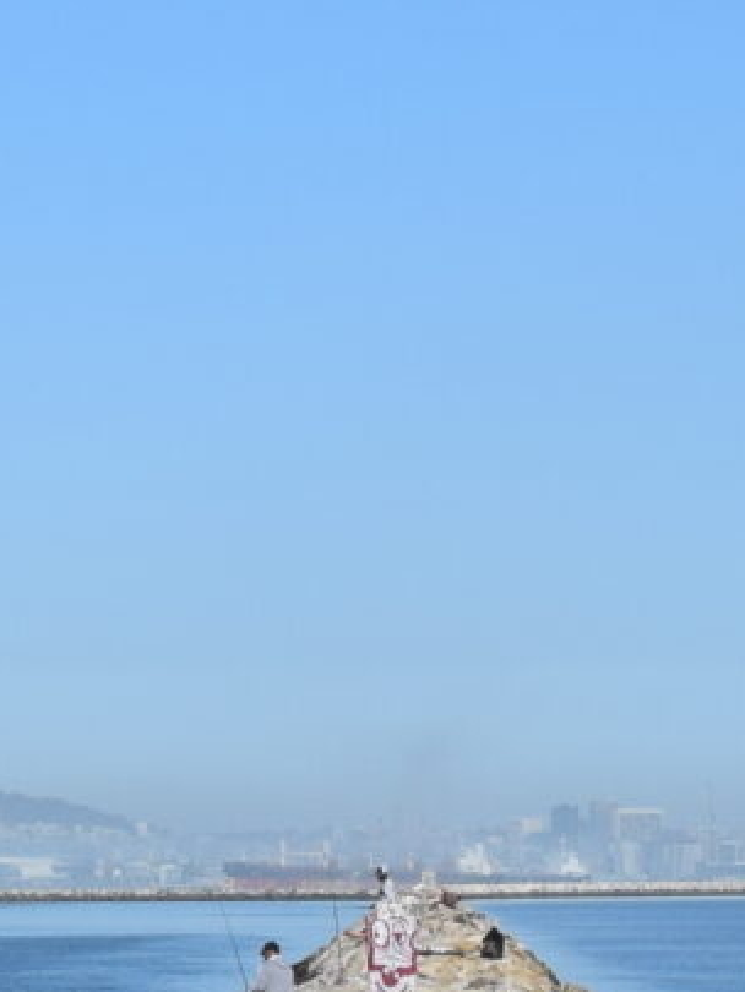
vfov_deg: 8.3
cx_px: 69
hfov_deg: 6.3
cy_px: 905
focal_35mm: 237
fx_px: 6797
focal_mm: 26
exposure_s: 1/500
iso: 200
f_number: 11
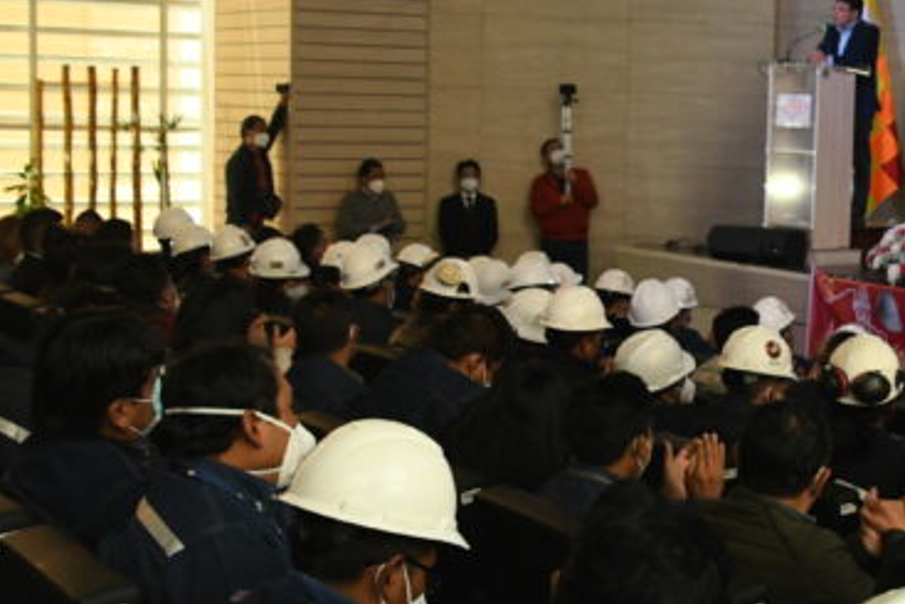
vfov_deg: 19.7
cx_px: 816
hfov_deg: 28.1
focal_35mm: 69
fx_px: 1735
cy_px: 249
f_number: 5.6
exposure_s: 1/125
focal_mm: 22
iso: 2000
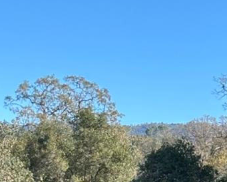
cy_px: 439
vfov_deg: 7.1
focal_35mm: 206
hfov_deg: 9.3
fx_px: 1384
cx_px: 5
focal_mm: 6.86
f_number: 1.78
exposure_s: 1/1242
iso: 64
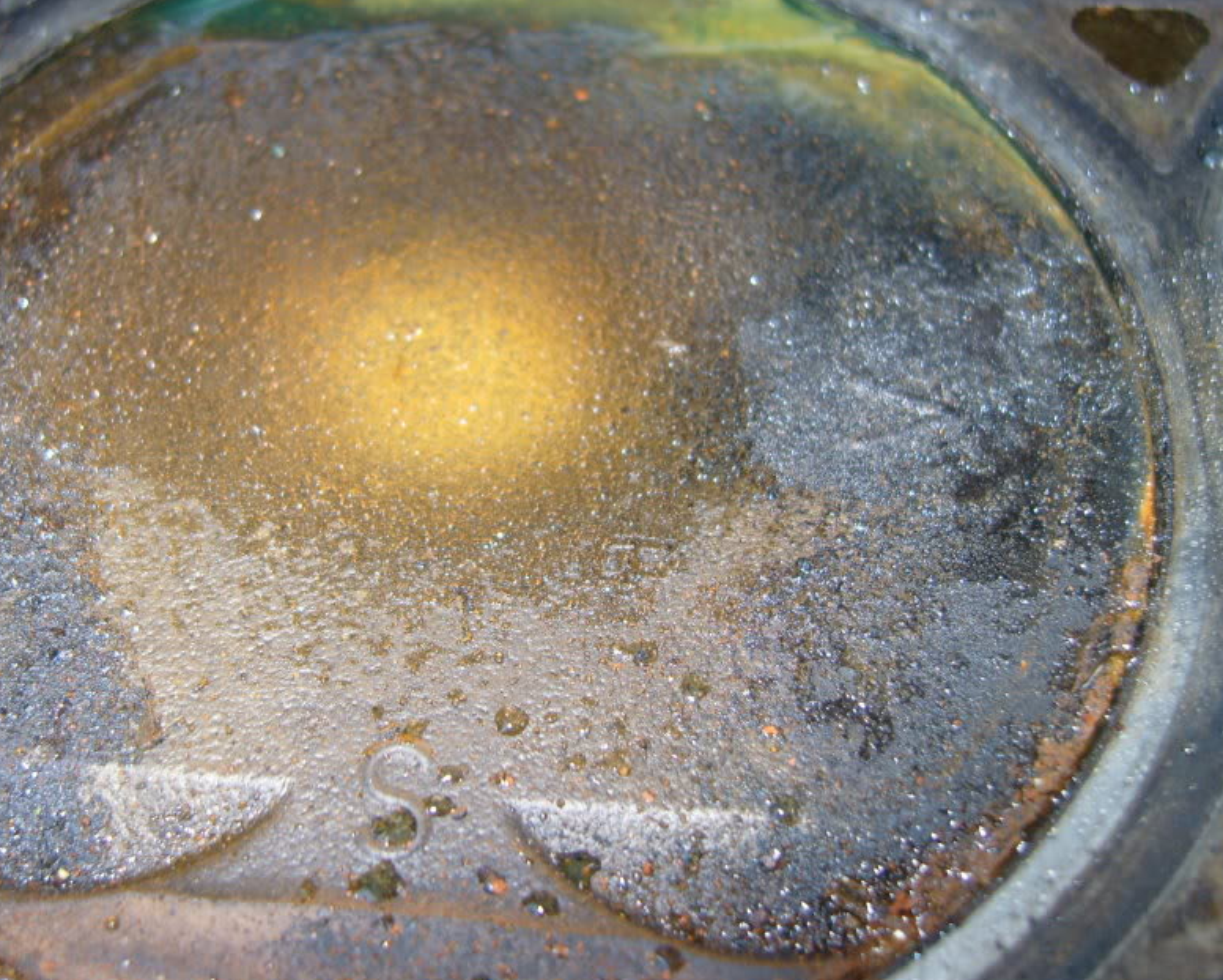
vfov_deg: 33.4
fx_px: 1629
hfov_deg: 40.9
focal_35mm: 45
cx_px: 467
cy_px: 399
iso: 100
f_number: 2.8
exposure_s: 1/30
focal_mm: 7.4
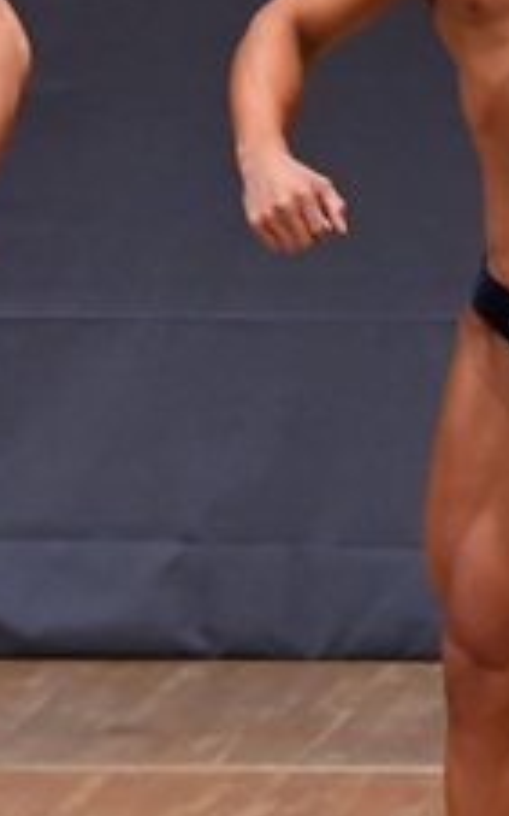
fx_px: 19779
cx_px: 720
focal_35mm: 890
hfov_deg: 1.5
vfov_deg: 2.4
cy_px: 332
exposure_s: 1/400
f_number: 5.6
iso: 6400
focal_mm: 170
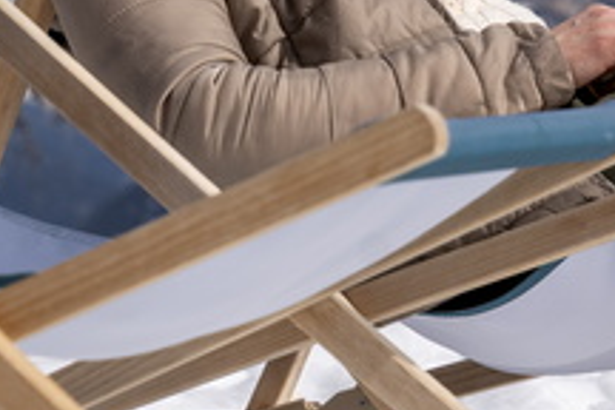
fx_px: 4424
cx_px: 350
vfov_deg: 5.3
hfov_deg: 8.0
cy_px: -1
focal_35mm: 259
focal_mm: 70
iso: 100
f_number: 5.6
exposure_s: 1/1000
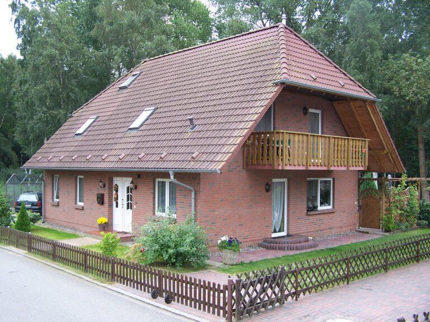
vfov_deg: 37.7
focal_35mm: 38
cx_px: 215
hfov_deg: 49.0
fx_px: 472
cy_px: 161
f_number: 2.8
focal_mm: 6.3
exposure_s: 1/60
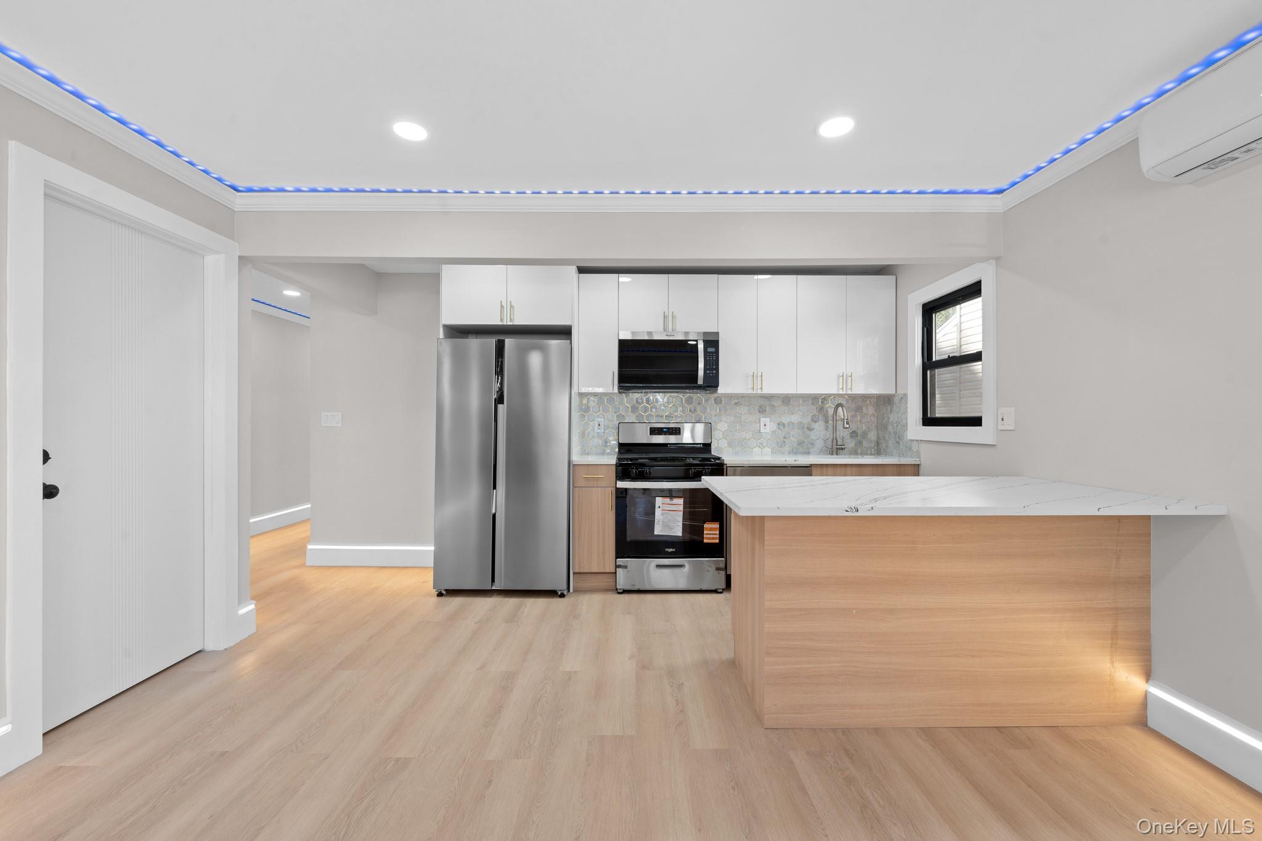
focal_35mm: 14
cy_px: 420
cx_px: 631
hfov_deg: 104.3
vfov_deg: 81.2
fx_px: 491
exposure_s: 1/5
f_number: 10
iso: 250
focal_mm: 14
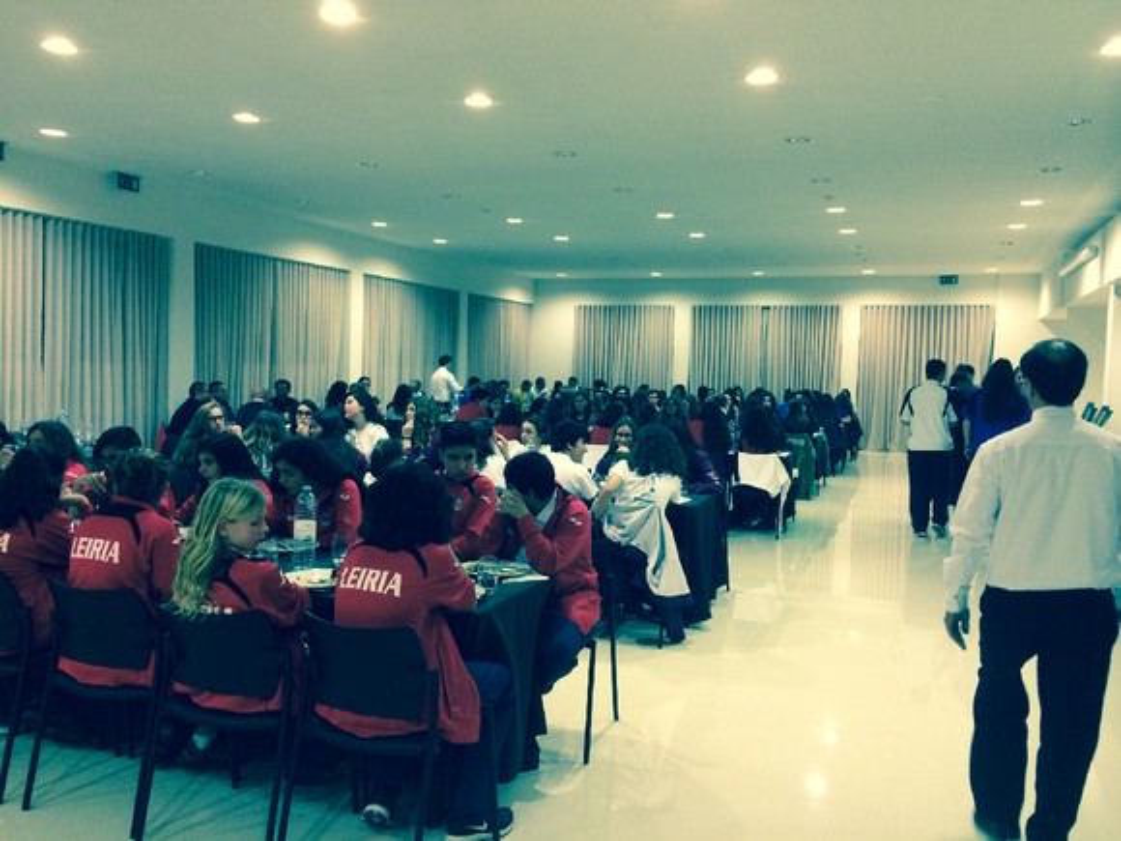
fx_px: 972
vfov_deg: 46.8
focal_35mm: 30
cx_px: 560
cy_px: 420
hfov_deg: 60.0
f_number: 2.2
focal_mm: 4.12
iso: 200
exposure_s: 1/30
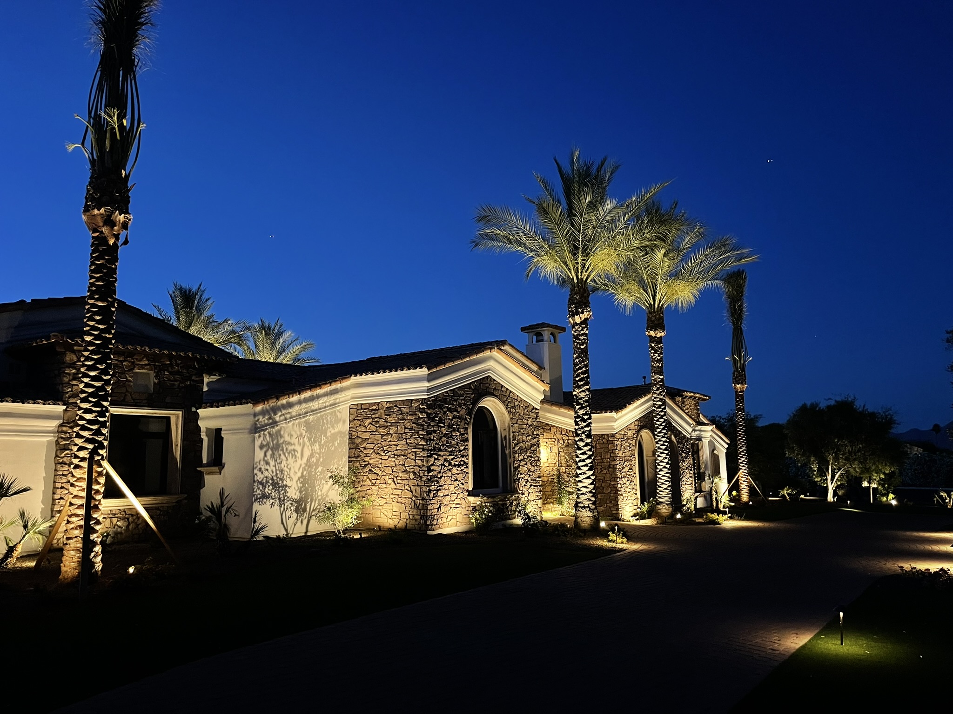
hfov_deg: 67.3
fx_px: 716
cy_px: 357
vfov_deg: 53.1
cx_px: 476
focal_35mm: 26
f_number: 1.6
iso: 1000
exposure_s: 1/24
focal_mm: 4.2
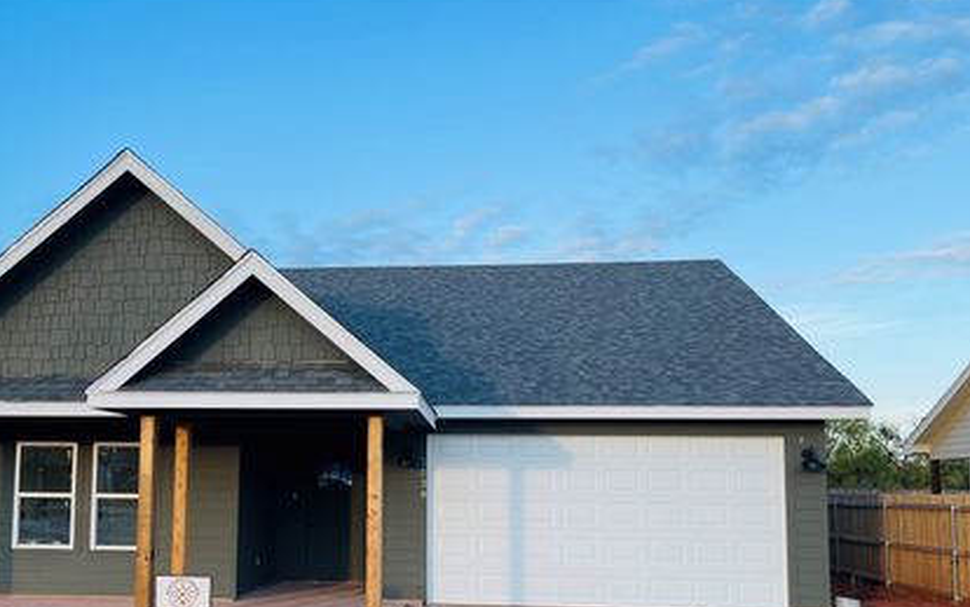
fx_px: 846
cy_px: 423
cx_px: 394
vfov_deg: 38.8
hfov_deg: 59.2
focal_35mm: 32
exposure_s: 1/831
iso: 32
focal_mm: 5.1
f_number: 1.6
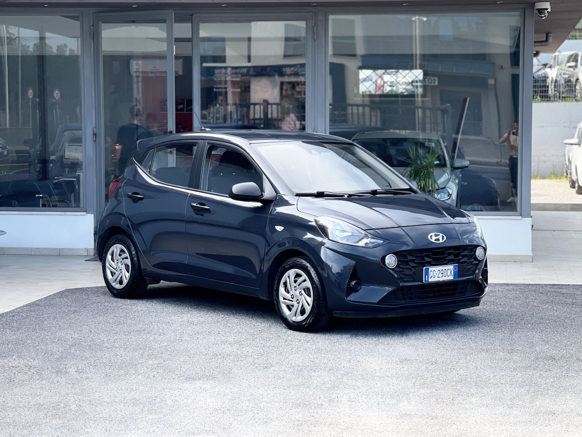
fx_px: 1076
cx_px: 291
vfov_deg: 22.9
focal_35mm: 64
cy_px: 218
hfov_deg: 30.3
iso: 32
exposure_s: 1/320
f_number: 2.2
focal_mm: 7.5
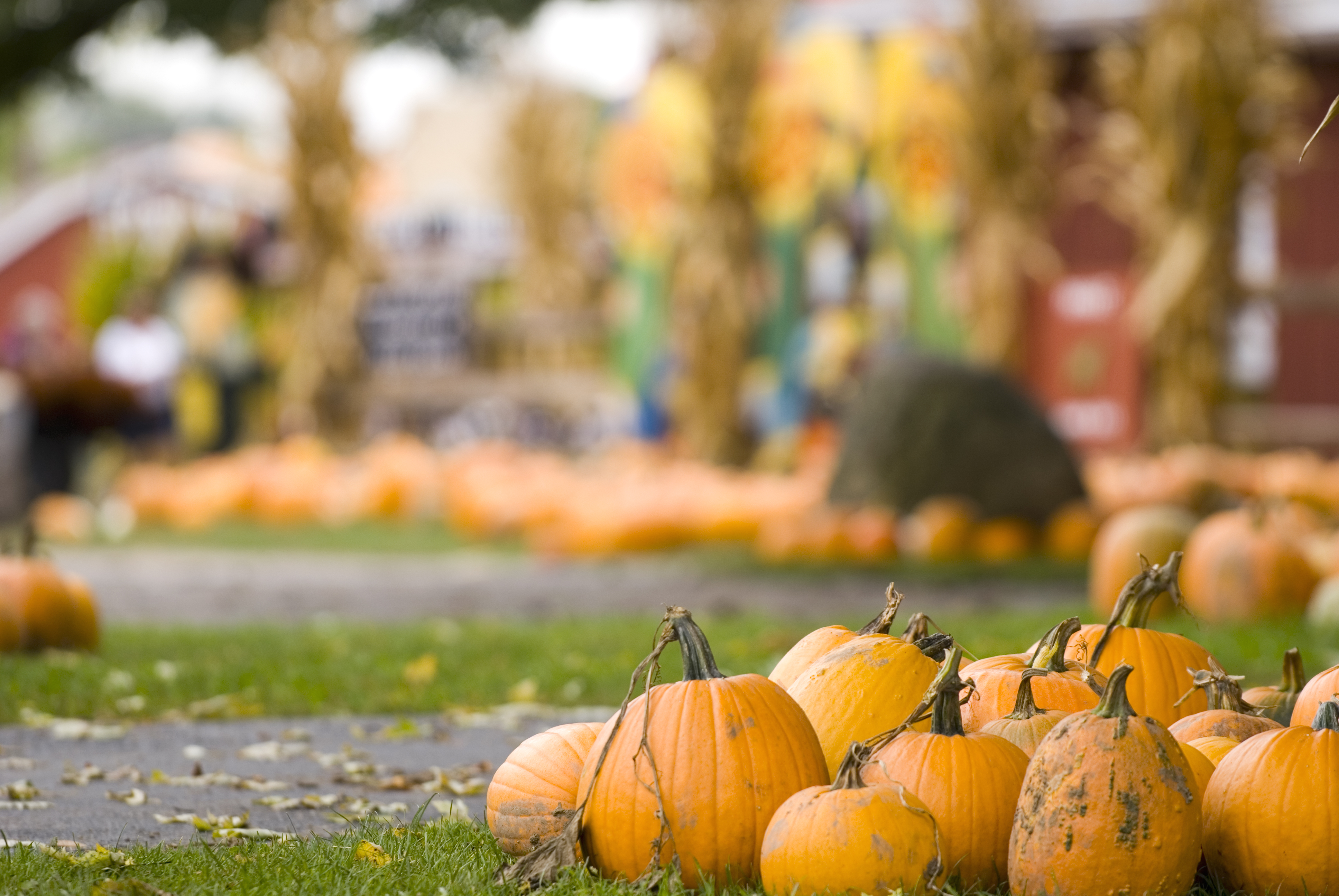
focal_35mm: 300
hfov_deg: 6.9
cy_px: 448
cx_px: 670
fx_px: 11172
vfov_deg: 4.6
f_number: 3.5
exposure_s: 1/160
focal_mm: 200
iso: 100
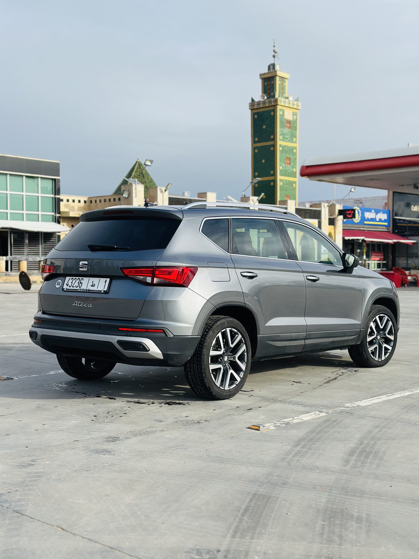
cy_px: 280
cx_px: 210
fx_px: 775
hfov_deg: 30.3
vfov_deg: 39.7
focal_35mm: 48
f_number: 1.78
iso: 100
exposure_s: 1/4785
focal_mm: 6.86
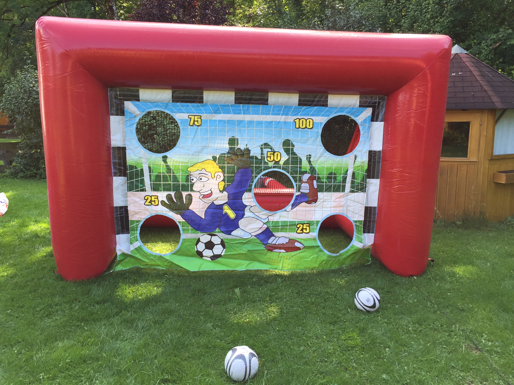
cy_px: 192
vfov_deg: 48.2
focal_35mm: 29
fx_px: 431
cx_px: 257
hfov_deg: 61.7
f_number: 2.2
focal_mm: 4.15
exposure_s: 1/214
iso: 32
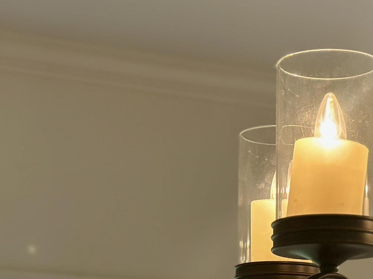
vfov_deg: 11.9
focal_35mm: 124
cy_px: 228
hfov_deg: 15.8
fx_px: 1336
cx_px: 268
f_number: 1.78
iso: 80
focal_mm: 6.86
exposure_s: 1/424
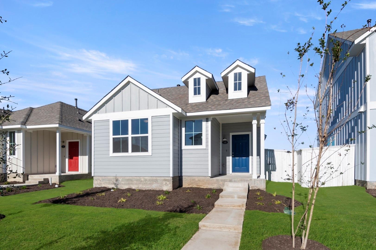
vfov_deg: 36.8
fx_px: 376
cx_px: 188
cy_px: 125
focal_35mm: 36
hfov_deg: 53.2
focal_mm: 24
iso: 400
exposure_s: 1/800
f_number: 8
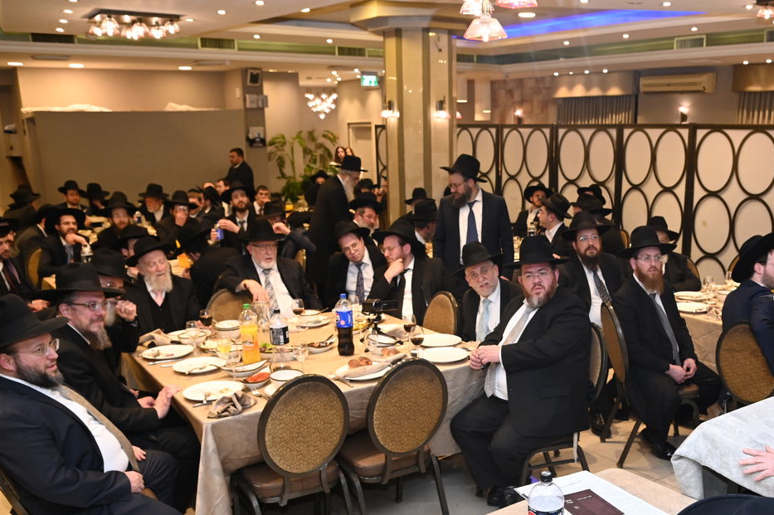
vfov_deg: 36.3
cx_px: 522
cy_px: 362
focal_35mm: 36
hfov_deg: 52.1
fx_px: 774
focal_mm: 24
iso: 2000
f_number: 4.5
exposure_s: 1/160
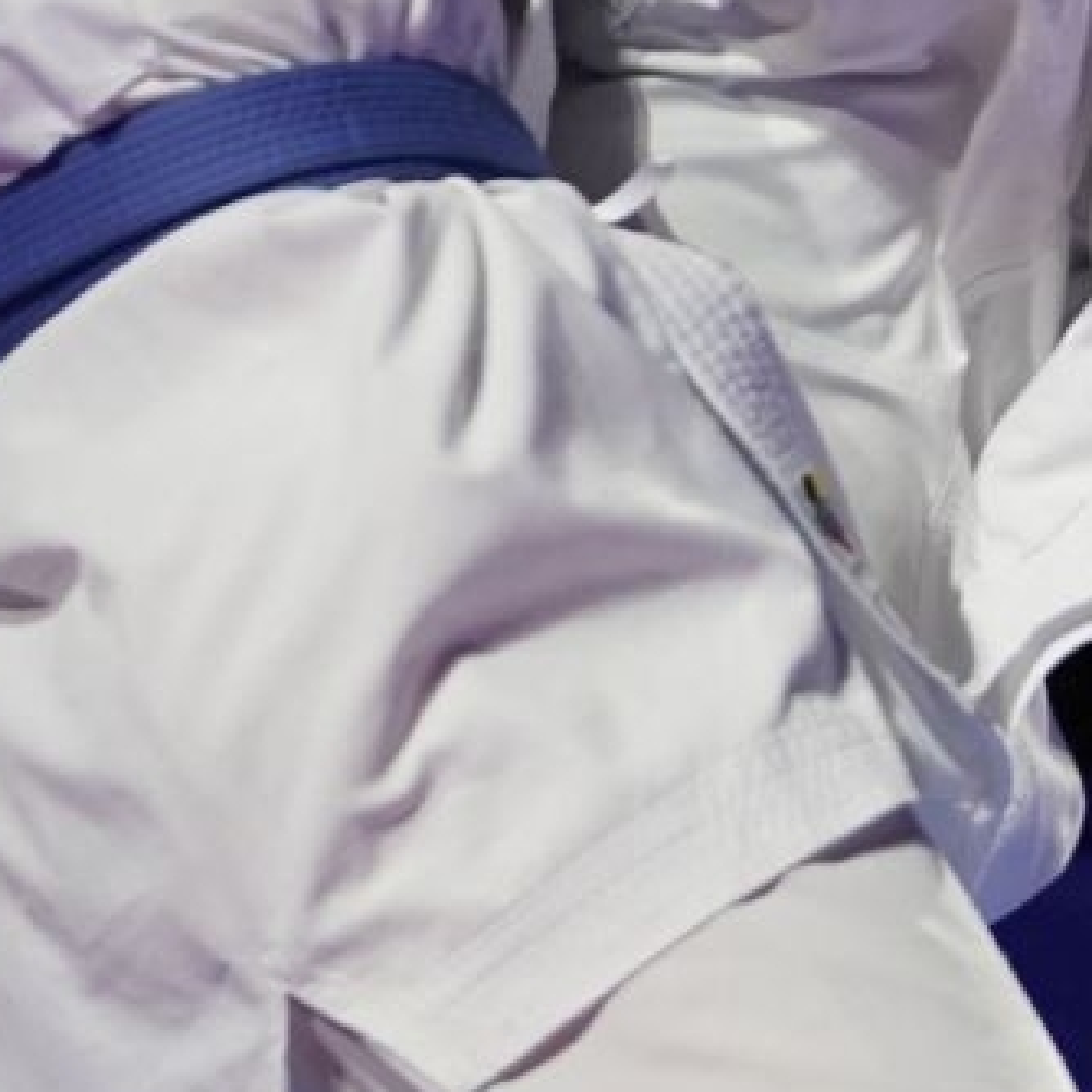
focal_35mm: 829
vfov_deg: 2.1
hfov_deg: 2.1
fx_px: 29587
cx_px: 1694
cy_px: -513
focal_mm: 181
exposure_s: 1/1000
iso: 1250
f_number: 2.8
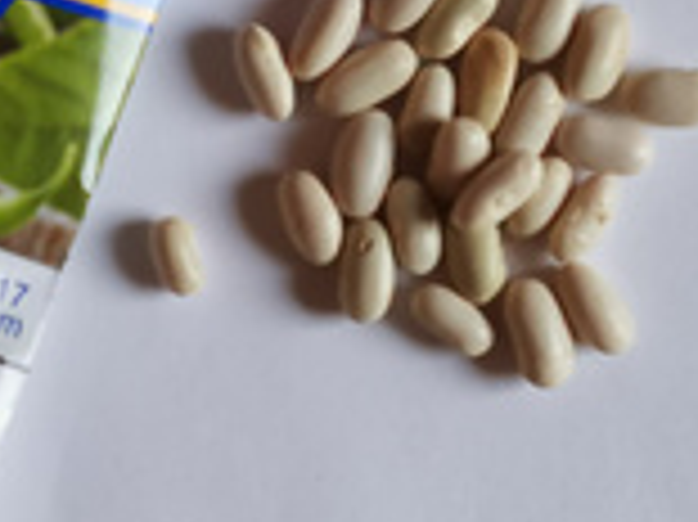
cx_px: 68
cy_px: -92
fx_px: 4392
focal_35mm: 218
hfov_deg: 9.0
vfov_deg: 6.8
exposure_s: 1/100
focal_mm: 5.56
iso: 125
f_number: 1.6
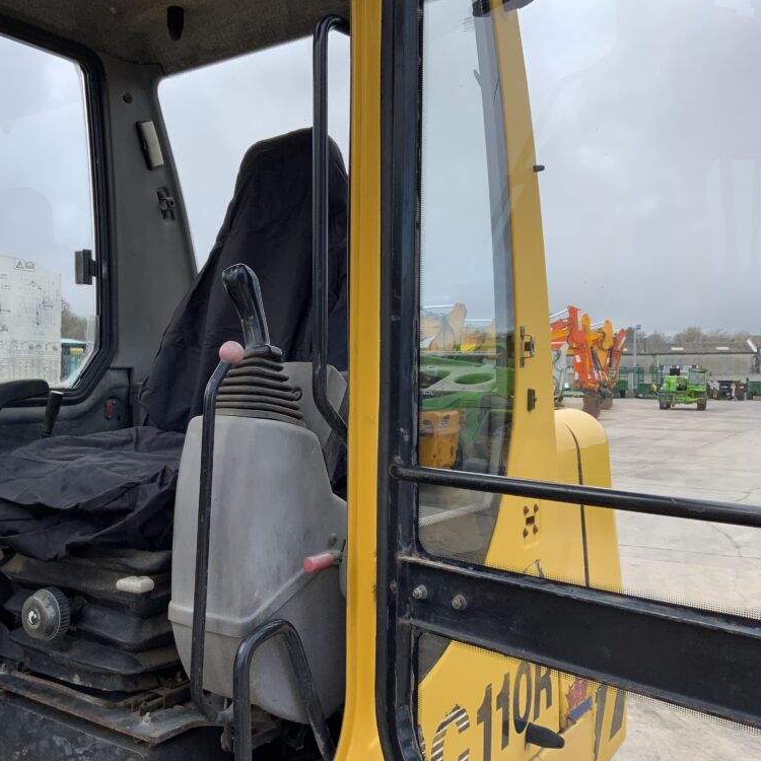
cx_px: 280
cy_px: 380
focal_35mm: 35
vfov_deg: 47.2
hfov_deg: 46.8
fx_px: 871
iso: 16
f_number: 1.8
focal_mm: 3
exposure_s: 1/432
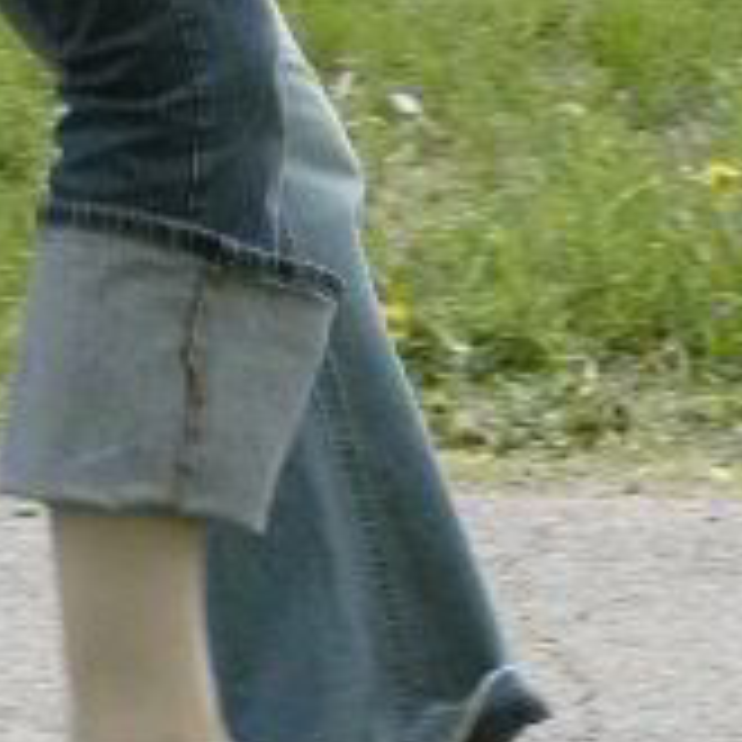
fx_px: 11277
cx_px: 1421
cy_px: 133
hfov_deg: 3.7
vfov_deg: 3.8
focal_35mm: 465
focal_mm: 86
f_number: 4
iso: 200
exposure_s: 1/180
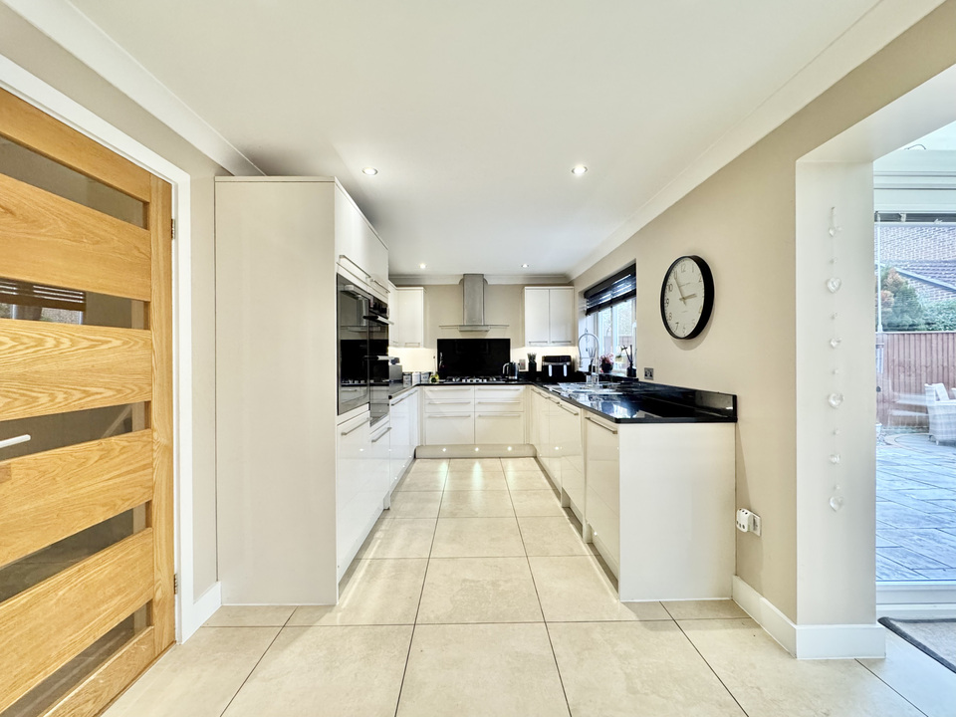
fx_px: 387
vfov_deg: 85.7
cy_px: 358
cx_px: 478
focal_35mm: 14
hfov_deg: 102.1
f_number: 2.2
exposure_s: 1/100
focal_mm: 2.22
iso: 250
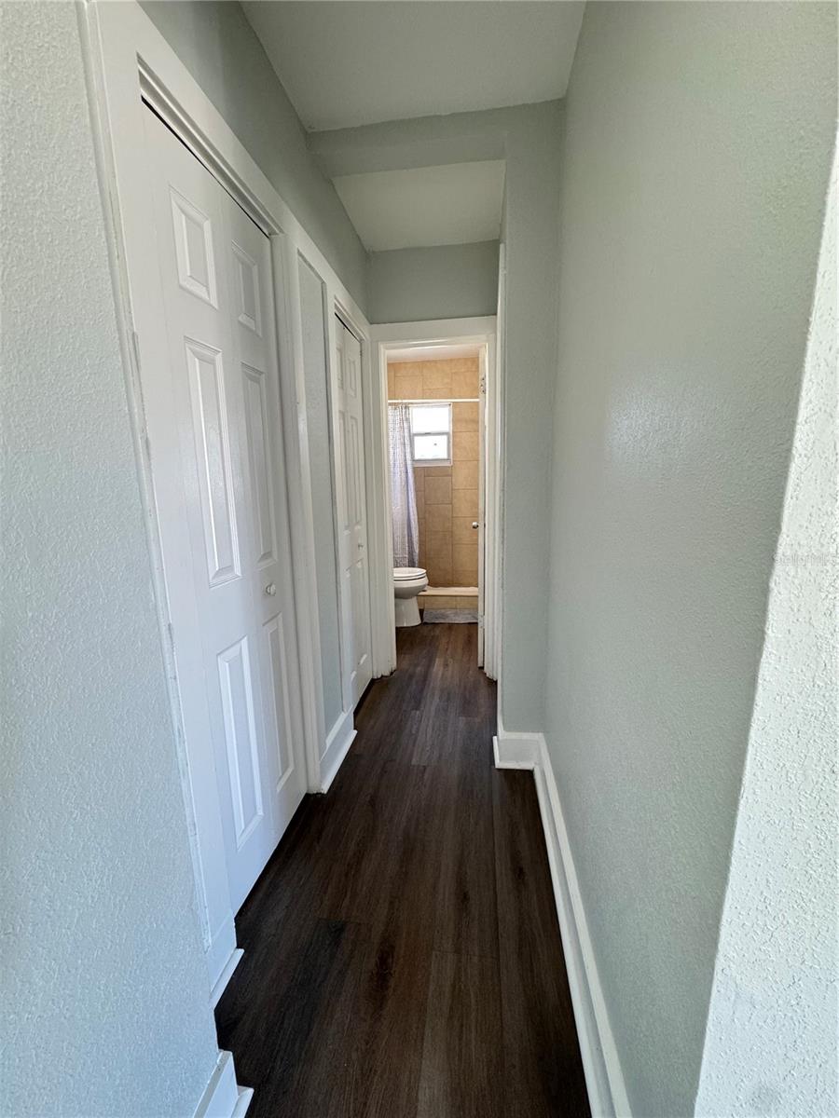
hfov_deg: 85.7
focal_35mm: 14
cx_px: 420
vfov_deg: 102.1
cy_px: 559
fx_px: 452
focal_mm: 2.22
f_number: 2.2
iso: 200
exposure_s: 1/60
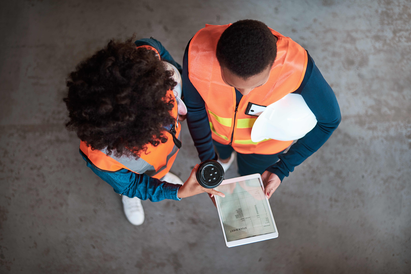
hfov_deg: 39.6
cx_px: 206
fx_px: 571
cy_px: 137
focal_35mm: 50
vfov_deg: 27.0
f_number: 2
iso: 200
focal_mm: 50
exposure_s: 1/100
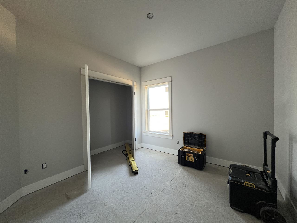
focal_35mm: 13
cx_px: 148
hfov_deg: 106.2
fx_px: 112
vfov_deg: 89.9
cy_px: 112
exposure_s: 1/99
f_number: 1.8
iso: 100
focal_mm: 1.57
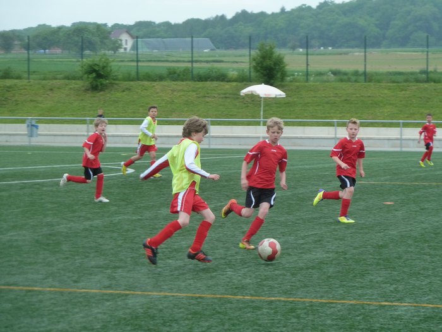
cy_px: 166
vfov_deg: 10.1
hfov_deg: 13.4
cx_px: 221
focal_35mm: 147
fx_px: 1877
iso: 250
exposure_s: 1/250
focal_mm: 24.1
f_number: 4.5
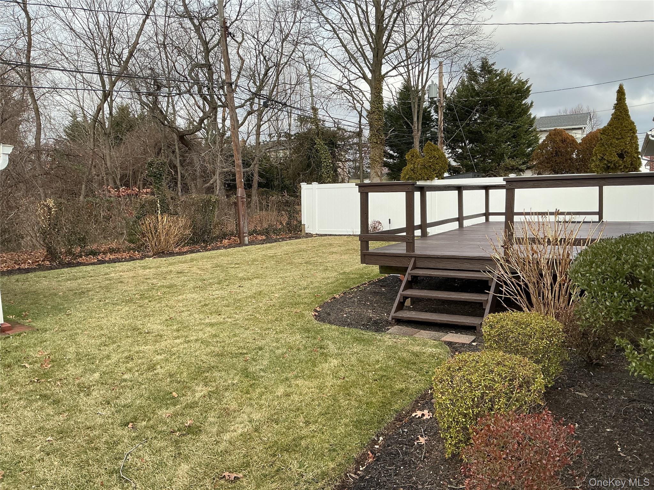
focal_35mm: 29
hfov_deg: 61.7
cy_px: 245
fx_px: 548
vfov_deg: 48.2
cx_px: 327
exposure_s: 1/650
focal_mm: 3
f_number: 1.8
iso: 25
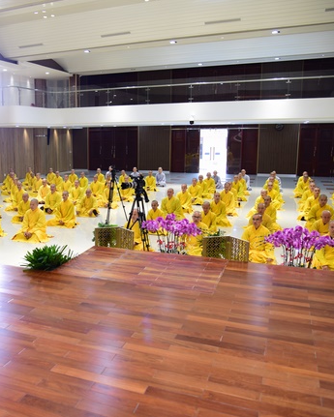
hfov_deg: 41.5
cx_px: 66
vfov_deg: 52.8
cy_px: 208
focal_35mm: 34
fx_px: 420
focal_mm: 24
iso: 1000
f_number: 4.5
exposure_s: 1/80
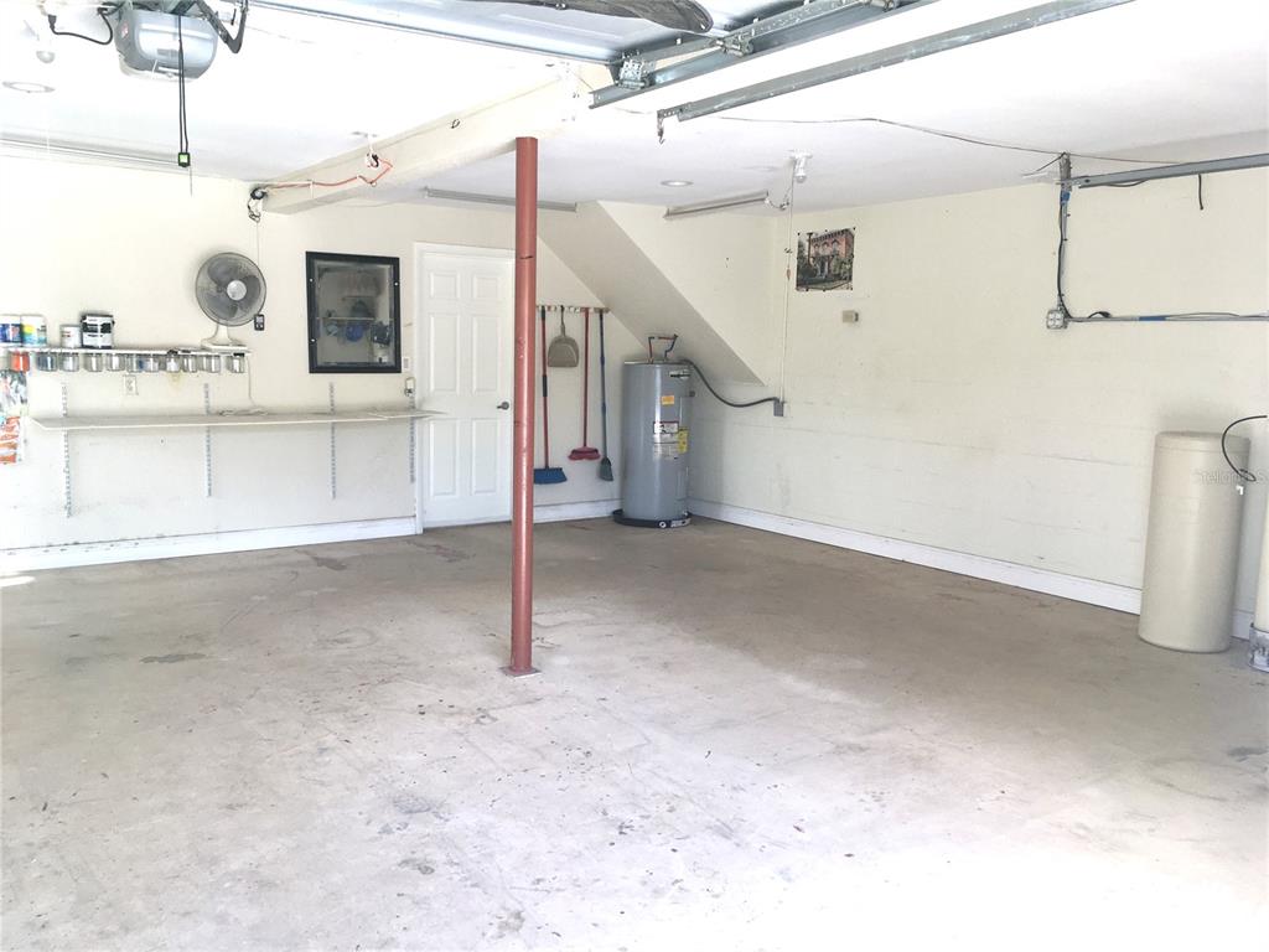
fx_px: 1063
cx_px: 634
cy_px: 476
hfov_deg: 61.7
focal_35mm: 29
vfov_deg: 48.2
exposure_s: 1/120
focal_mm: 4.15
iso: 25
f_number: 2.2
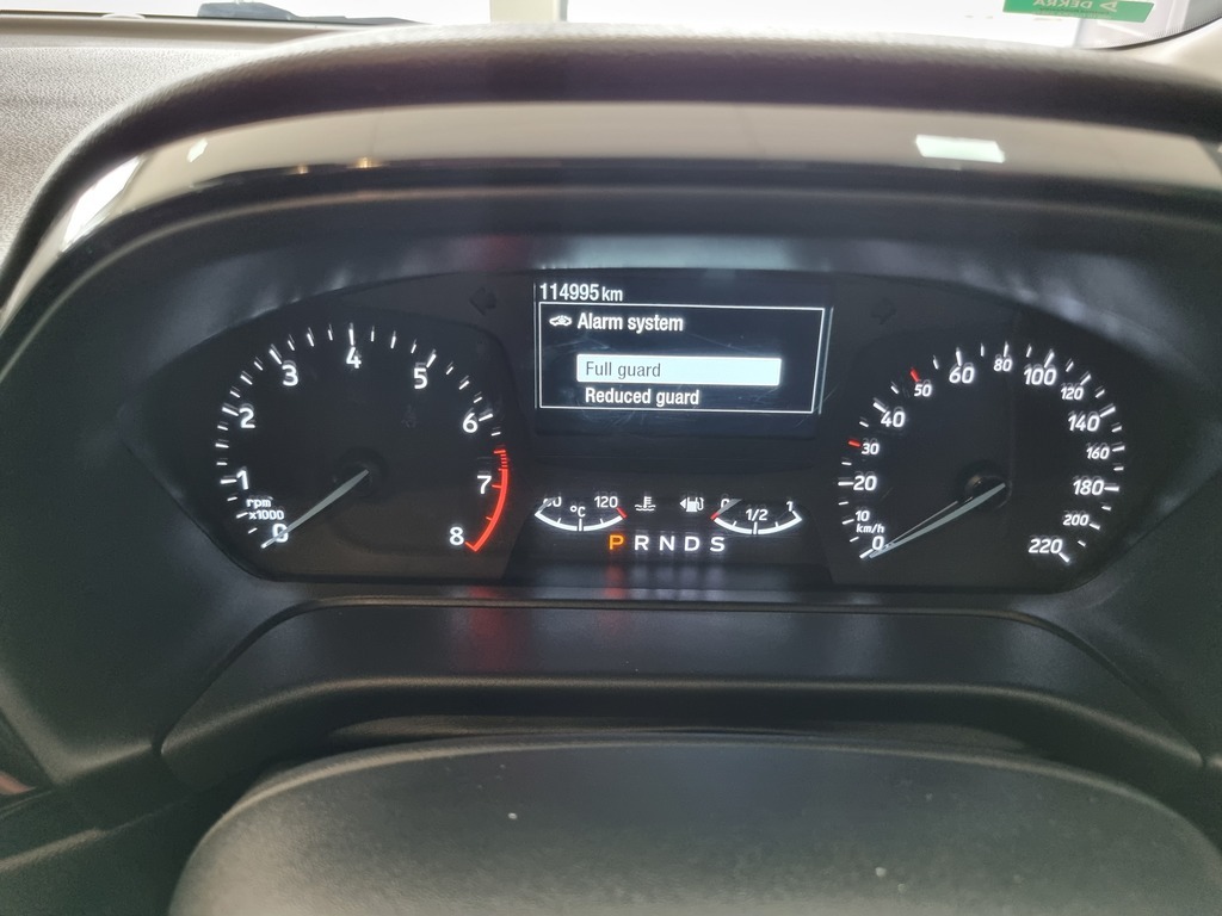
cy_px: 458
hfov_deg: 67.3
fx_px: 918
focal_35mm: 26
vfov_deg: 53.1
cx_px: 611
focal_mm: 5.4
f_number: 1.8
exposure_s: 1/50
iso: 640
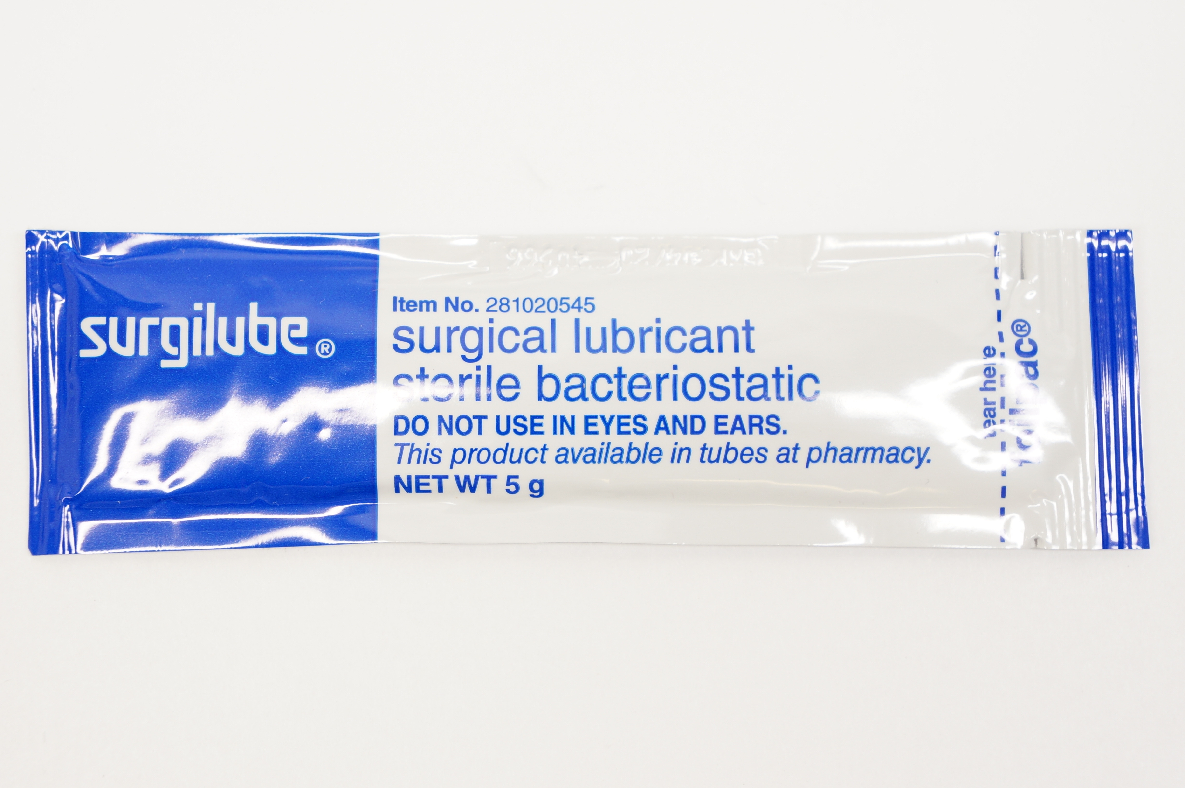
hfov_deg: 31.2
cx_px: 592
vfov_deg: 21.0
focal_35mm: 64
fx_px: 2121
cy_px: 394
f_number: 5.6
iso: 400
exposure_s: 1/60
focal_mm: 43
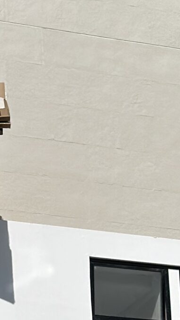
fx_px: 1681
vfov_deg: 10.6
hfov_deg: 6.1
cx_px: -23
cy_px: 441
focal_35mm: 198
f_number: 1.78
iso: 80
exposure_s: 1/18868
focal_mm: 6.86
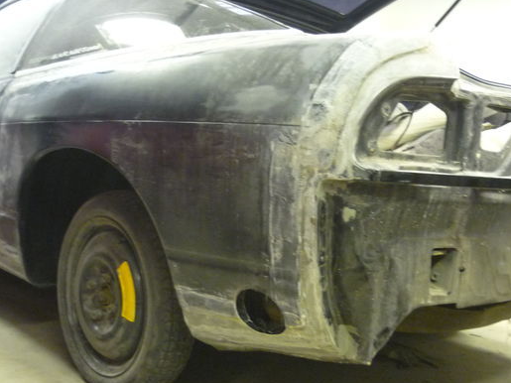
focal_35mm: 41
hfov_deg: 45.8
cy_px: 228
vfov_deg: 35.0
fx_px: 605
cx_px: 269
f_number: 2.8
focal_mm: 5.5
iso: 400
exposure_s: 1/10
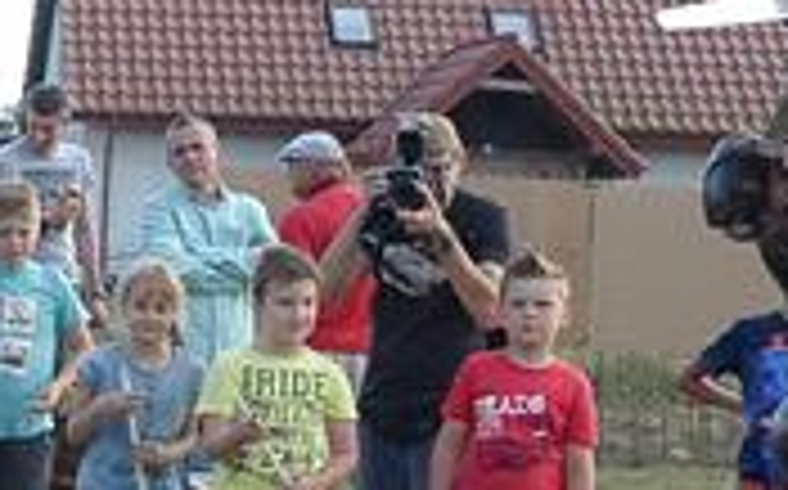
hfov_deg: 10.2
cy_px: 614
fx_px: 4301
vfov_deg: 6.5
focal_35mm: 200
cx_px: -369
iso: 800
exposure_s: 1/320
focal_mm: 27
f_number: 9
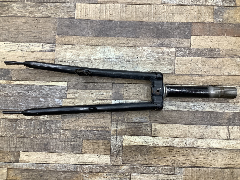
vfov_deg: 45.5
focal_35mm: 31
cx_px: 120
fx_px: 215
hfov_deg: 58.3
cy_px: 90
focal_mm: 3.3
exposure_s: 1/50
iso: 100
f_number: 2.4
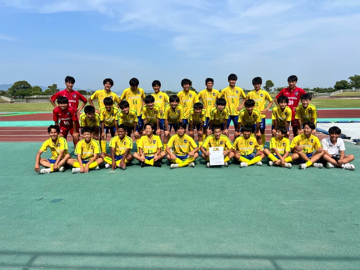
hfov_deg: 67.3
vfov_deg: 53.1
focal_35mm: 26
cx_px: 180
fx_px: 270
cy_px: 135
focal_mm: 5.7
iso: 50
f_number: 1.5
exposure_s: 1/4444
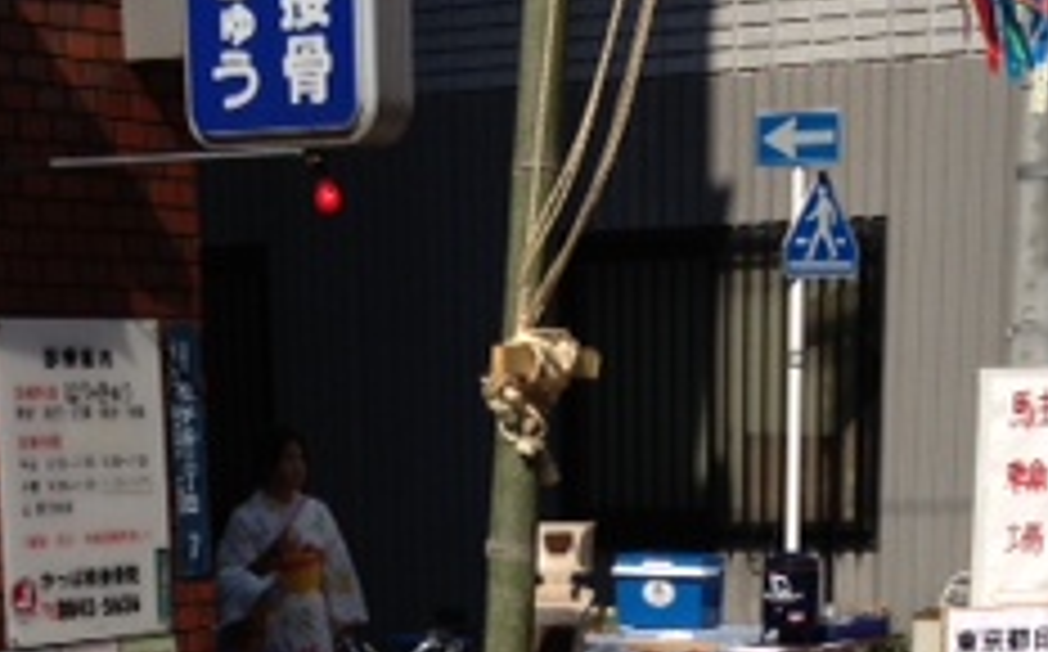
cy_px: 1066
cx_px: 513
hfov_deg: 20.4
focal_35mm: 102
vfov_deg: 12.0
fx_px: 2910
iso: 50
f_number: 2.4
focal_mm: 4.28
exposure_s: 1/2208
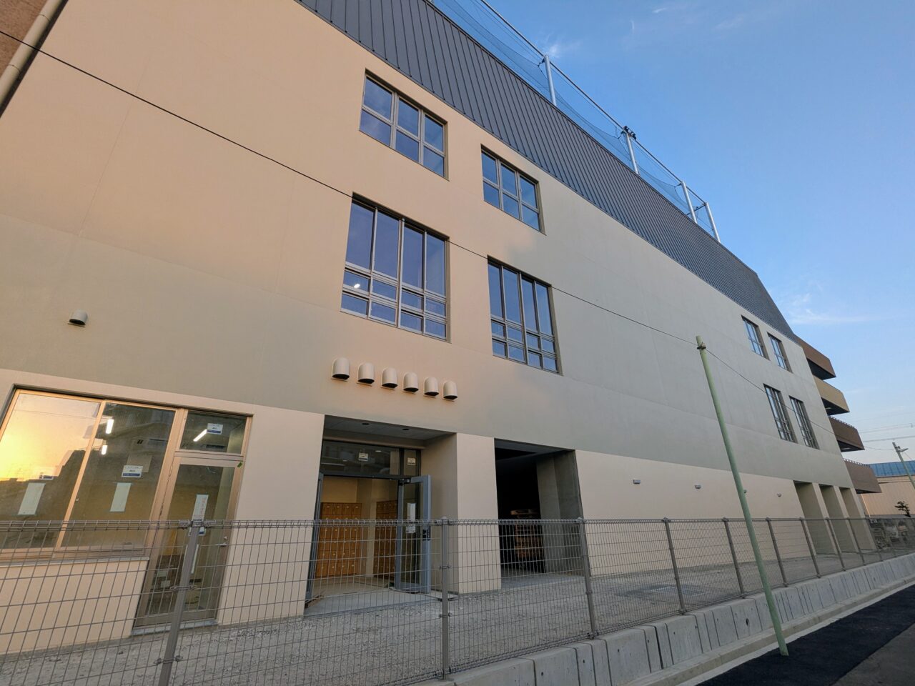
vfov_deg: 78.1
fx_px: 423
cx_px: 458
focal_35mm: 16
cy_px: 343
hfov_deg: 94.5
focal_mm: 2.35
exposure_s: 1/234
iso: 36
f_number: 2.2
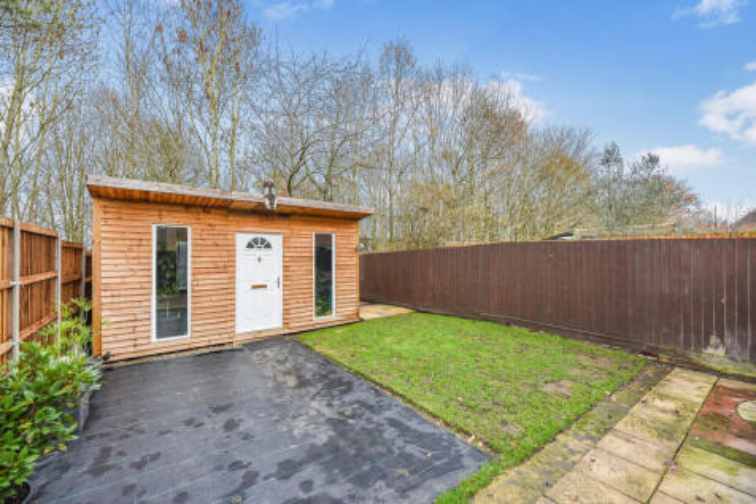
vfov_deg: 81.2
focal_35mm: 14
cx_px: 378
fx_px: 294
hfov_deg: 104.3
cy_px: 252
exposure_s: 1/100
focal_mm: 14
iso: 400
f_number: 6.3
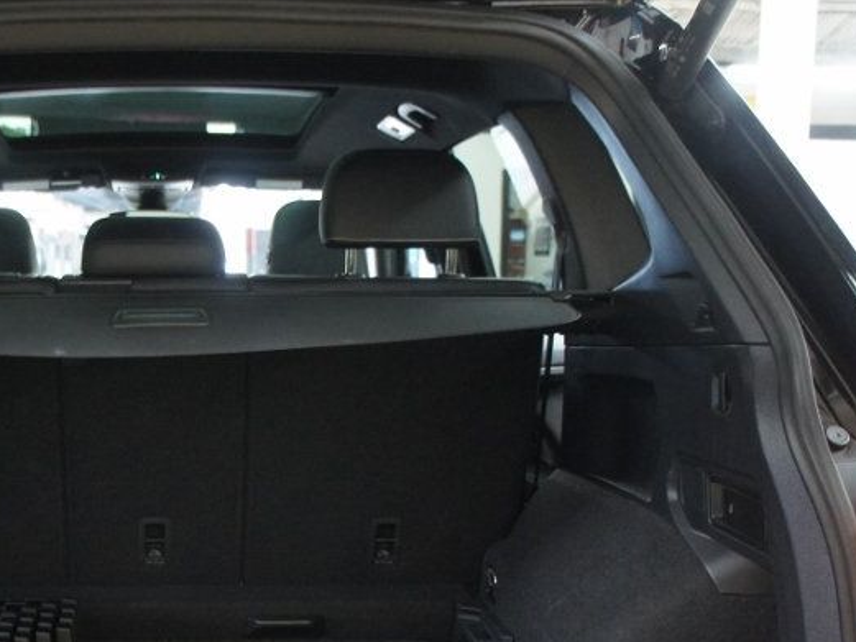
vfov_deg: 27.7
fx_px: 1261
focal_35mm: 51
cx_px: 143
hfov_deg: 35.9
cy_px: 557
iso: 1600
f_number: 3.5
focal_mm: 18
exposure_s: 1/15
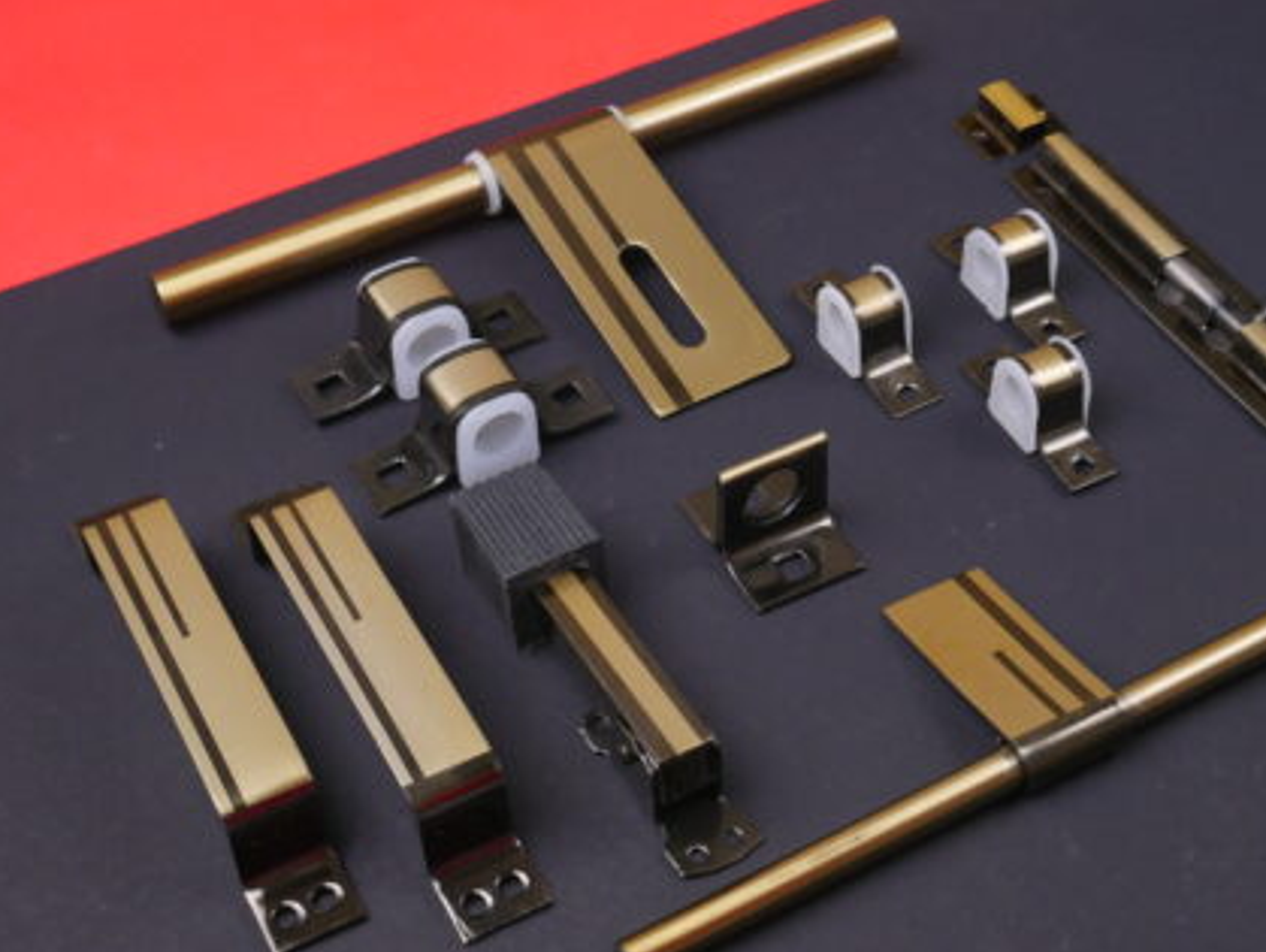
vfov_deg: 23.7
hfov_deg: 31.1
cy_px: 461
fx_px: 2269
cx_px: 740
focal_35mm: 62
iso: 1000
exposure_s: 1/30
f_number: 7.1
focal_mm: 26
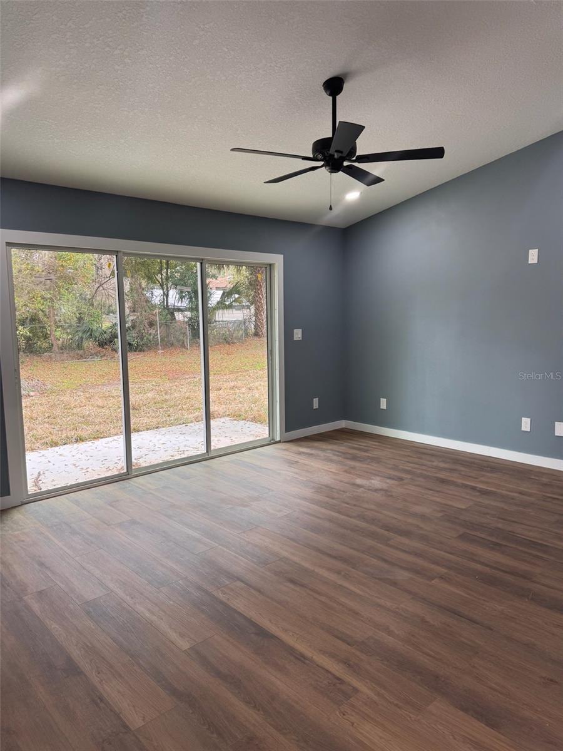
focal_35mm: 24
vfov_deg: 71.6
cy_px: 376
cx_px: 282
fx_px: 520
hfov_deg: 56.8
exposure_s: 1/120
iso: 100
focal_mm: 6.76
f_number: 1.78
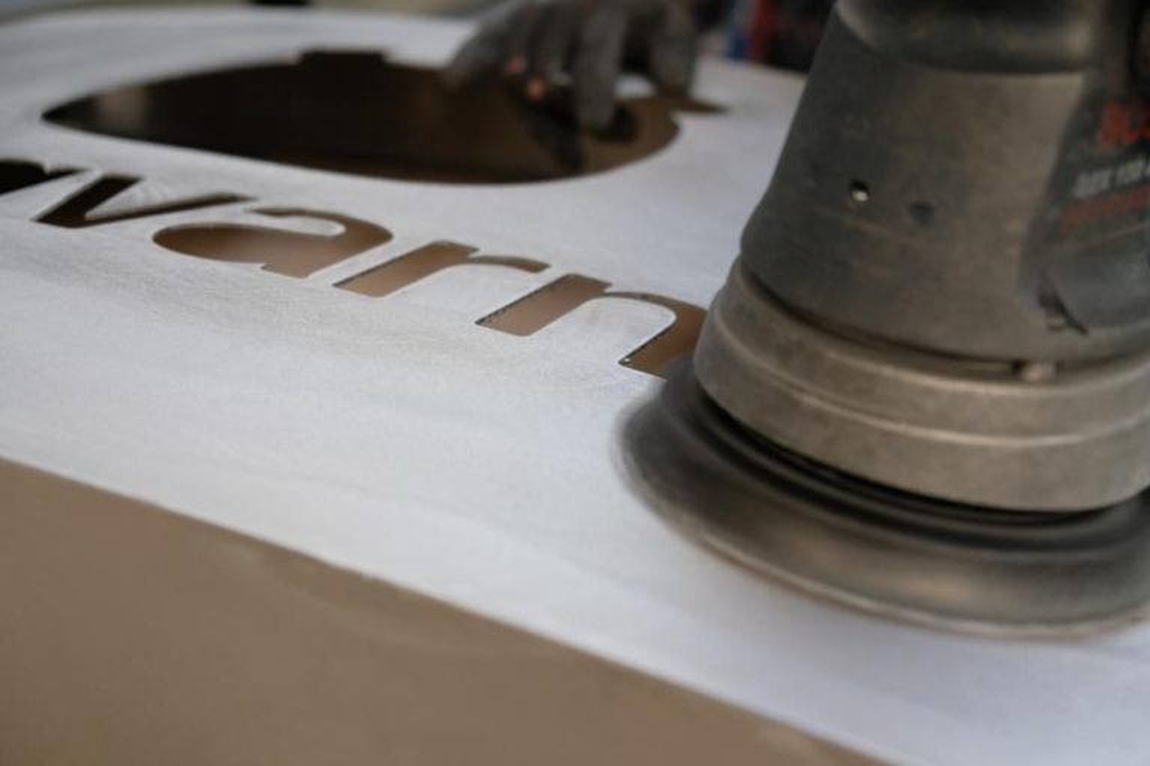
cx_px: 575
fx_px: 1565
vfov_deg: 27.5
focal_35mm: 49
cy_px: 383
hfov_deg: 40.3
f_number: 3.6
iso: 800
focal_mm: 32.9
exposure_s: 1/125
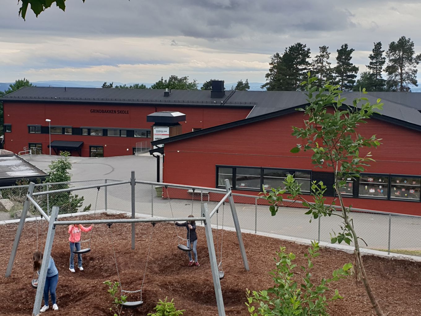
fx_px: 316
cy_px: 158
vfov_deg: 53.1
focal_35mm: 26
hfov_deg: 67.3
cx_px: 210
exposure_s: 1/246
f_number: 2.4
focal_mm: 4.3
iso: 50
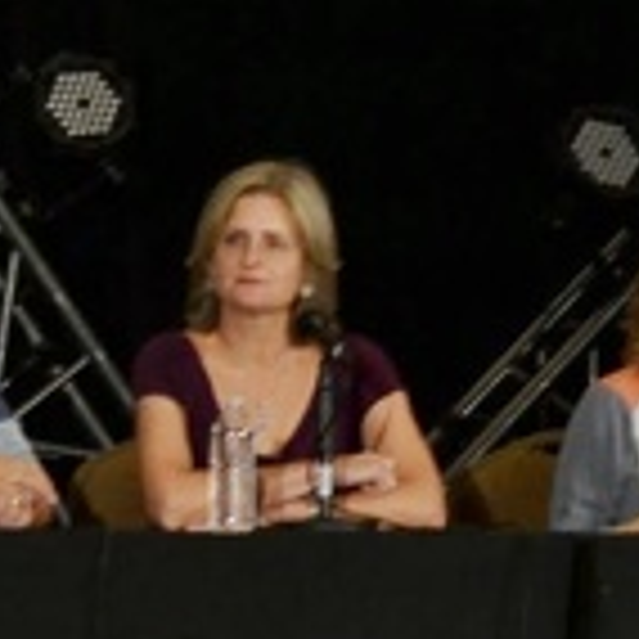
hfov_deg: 3.5
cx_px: 292
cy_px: 860
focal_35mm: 499
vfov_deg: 3.5
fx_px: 10421
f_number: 5.6
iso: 800
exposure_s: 1/80
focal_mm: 70
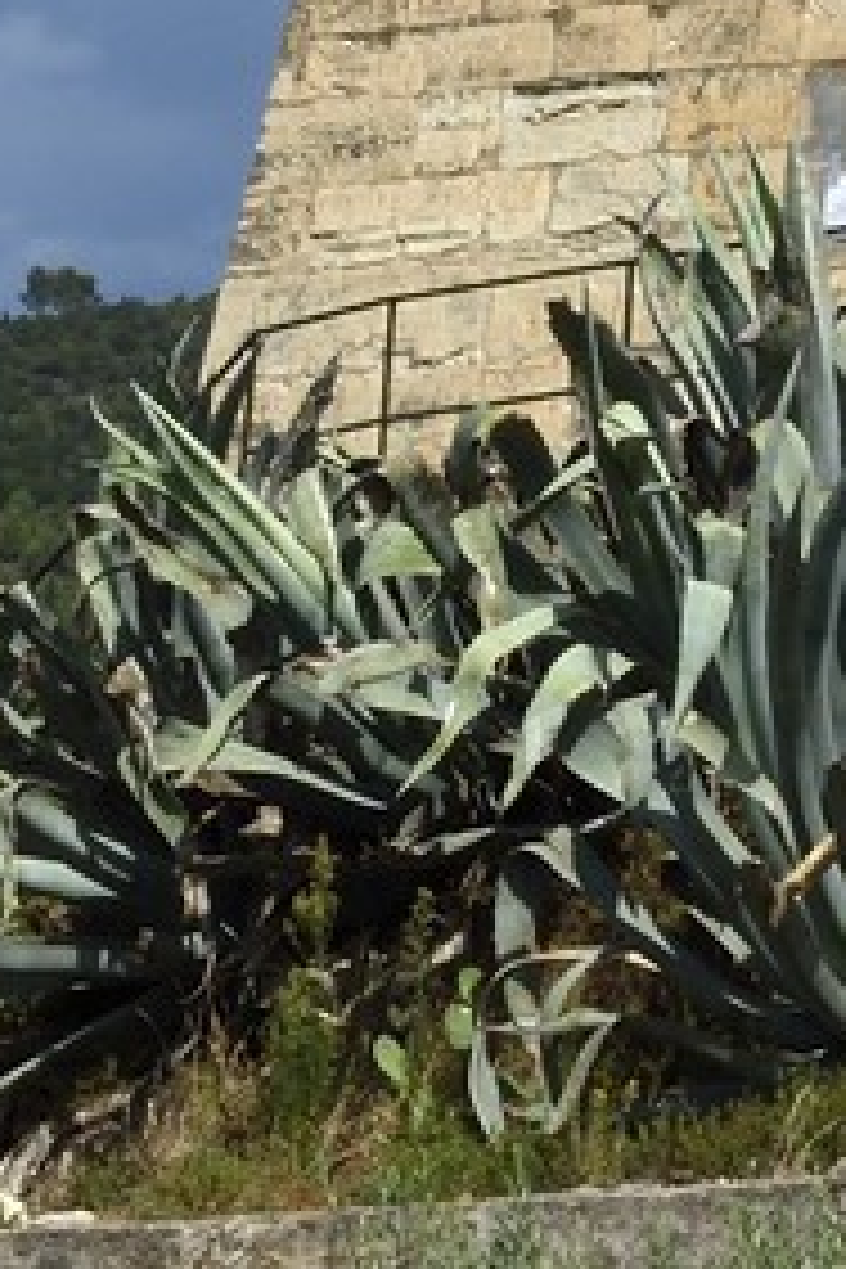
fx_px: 9587
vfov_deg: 7.0
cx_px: 1444
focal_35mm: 272
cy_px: -2034
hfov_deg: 5.0
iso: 200
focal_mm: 48
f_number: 20
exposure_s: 1/200
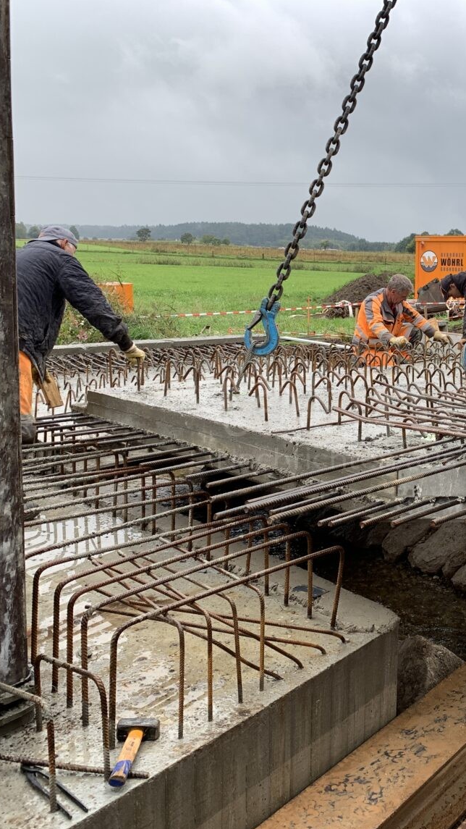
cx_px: 435
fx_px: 835
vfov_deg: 52.8
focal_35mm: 38
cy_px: 415
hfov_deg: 29.7
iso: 25
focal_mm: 4.25
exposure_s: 1/467
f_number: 1.8
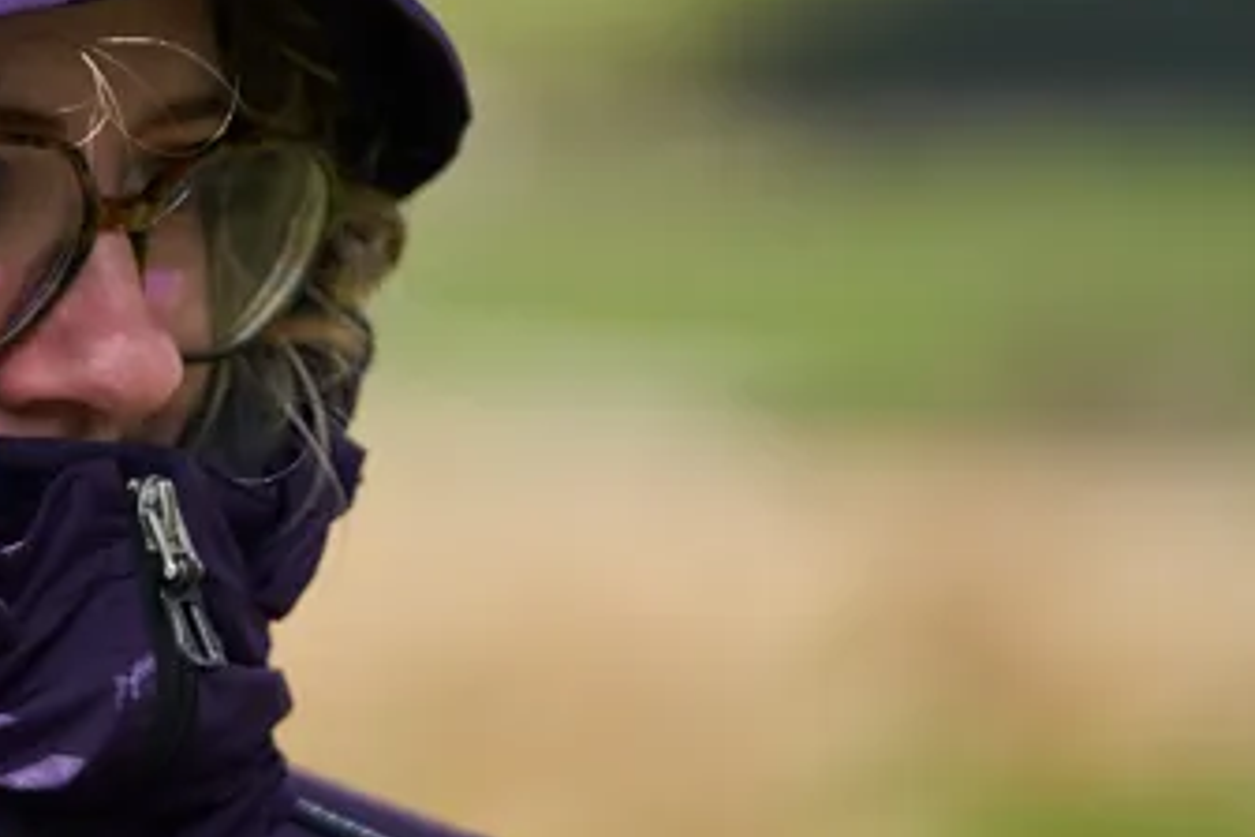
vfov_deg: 4.8
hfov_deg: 7.2
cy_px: 473
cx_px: 276
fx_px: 9969
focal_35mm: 286
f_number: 2.8
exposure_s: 1/4000
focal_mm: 120
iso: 250
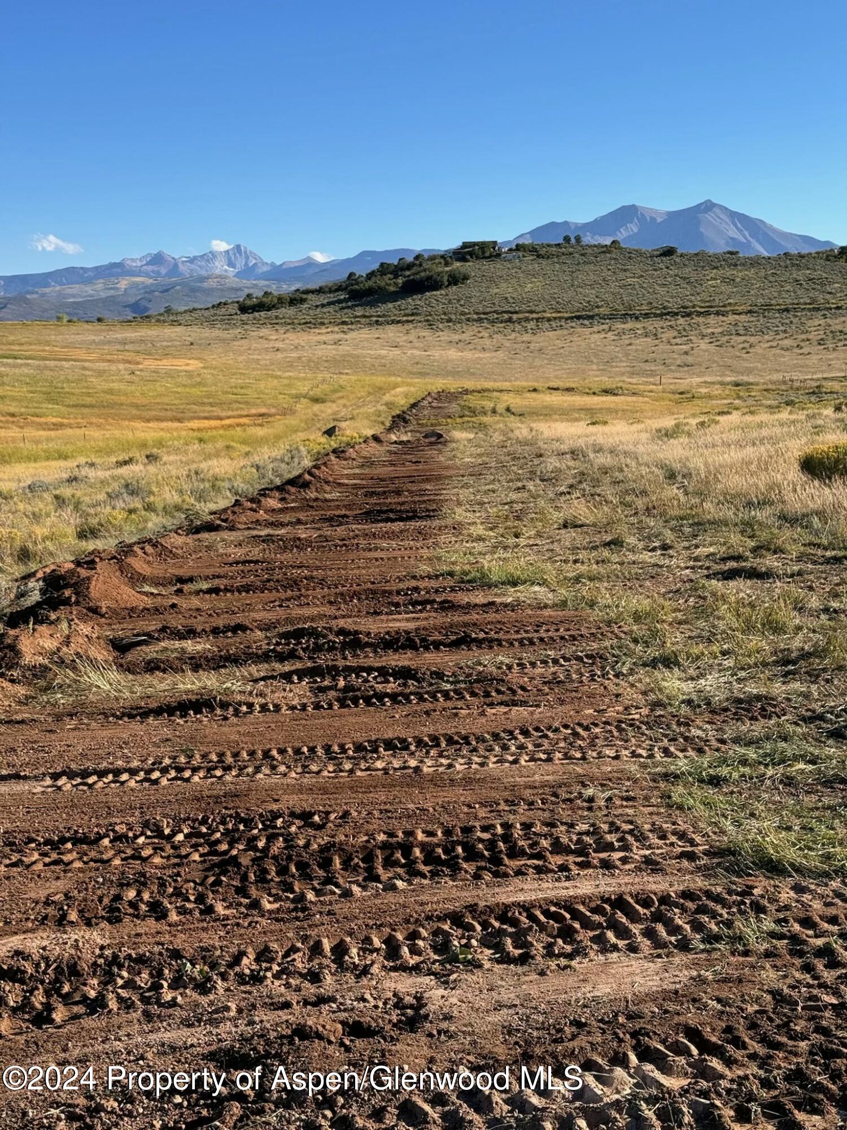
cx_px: 424
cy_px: 565
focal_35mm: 48
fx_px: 1566
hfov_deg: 30.3
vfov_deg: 39.7
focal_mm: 6.76
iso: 64
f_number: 1.78
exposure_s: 1/2513
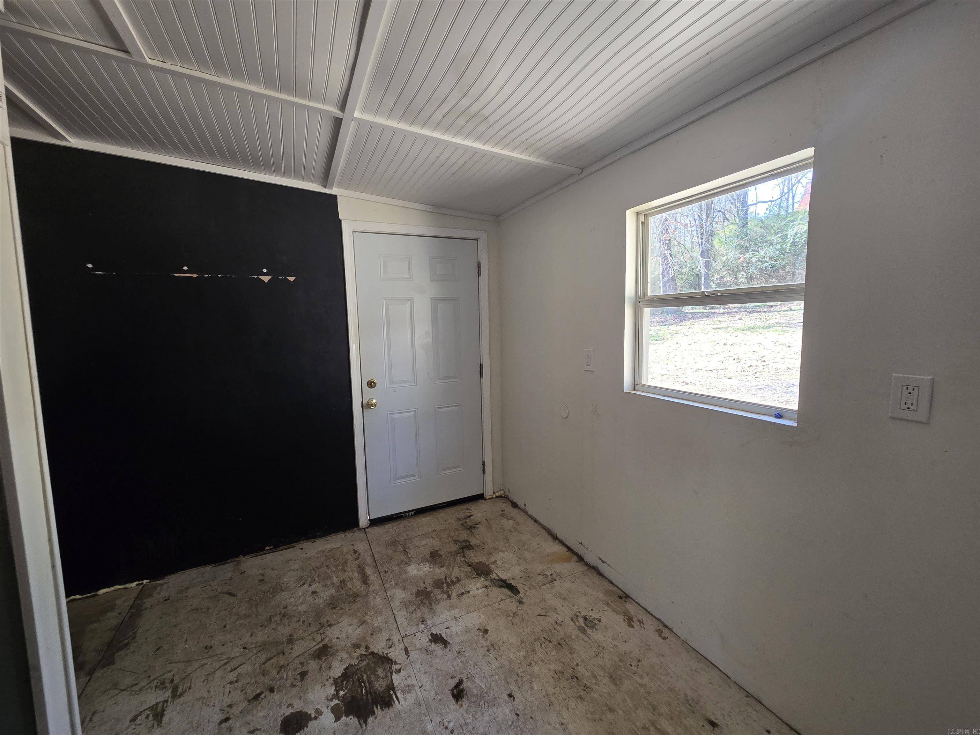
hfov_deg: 106.2
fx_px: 368
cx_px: 490
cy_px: 368
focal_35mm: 13
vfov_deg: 89.9
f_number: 2.2
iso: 160
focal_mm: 2.2
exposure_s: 1/60
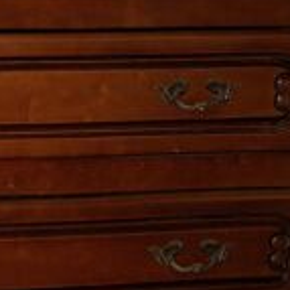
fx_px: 2256
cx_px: -18
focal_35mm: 238
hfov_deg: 7.3
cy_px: 130
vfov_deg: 7.4
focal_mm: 20.8
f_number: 3.5
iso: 200
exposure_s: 1/80
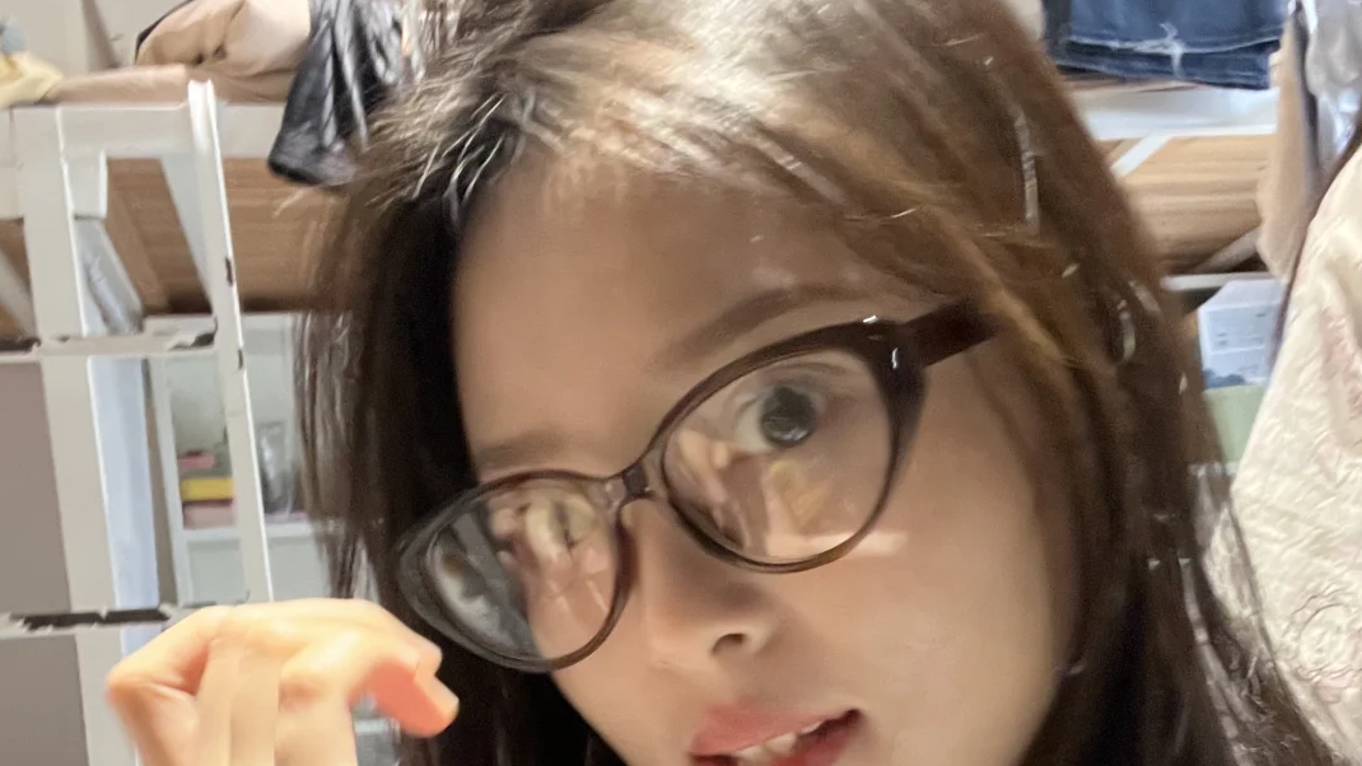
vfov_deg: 25.2
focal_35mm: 44
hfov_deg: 46.4
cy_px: 839
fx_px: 1589
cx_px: 685
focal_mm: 2.71
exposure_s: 1/25
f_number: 2.2
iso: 640
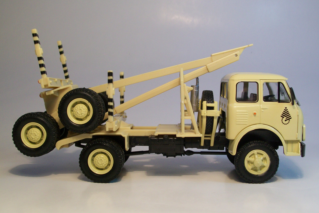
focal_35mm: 47
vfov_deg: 28.6
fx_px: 416
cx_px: 160
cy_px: 103
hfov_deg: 41.9
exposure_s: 1/80
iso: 64
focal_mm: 7.6
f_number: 3
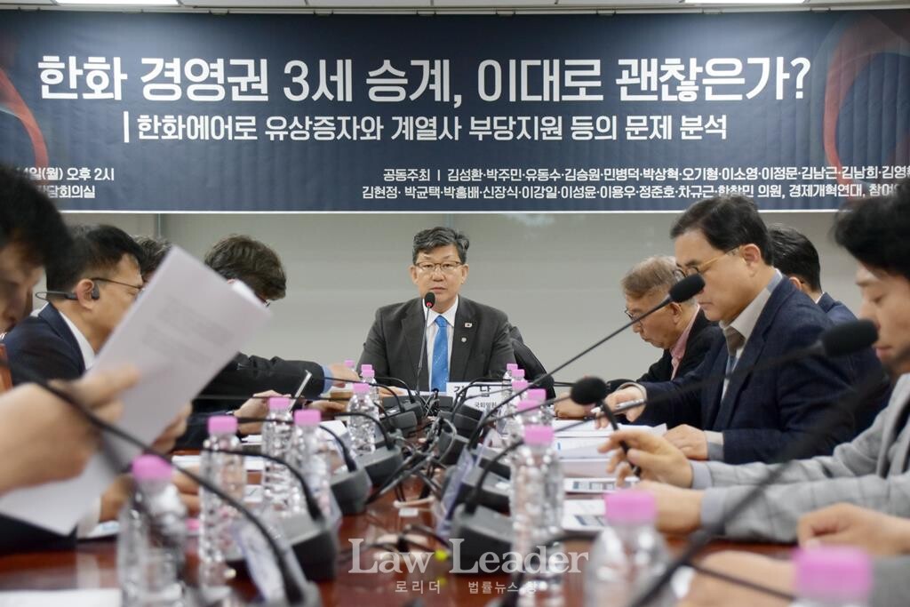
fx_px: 1706
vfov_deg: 20.2
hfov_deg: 29.9
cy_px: 304
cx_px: 455
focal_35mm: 68
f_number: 4.8
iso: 640
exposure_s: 1/125
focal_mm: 45
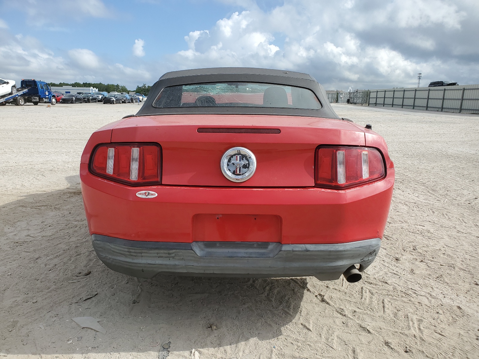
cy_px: 180
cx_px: 240
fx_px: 360
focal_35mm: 26
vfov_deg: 53.1
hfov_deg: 67.3
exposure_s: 1/1429
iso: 50
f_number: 1.5
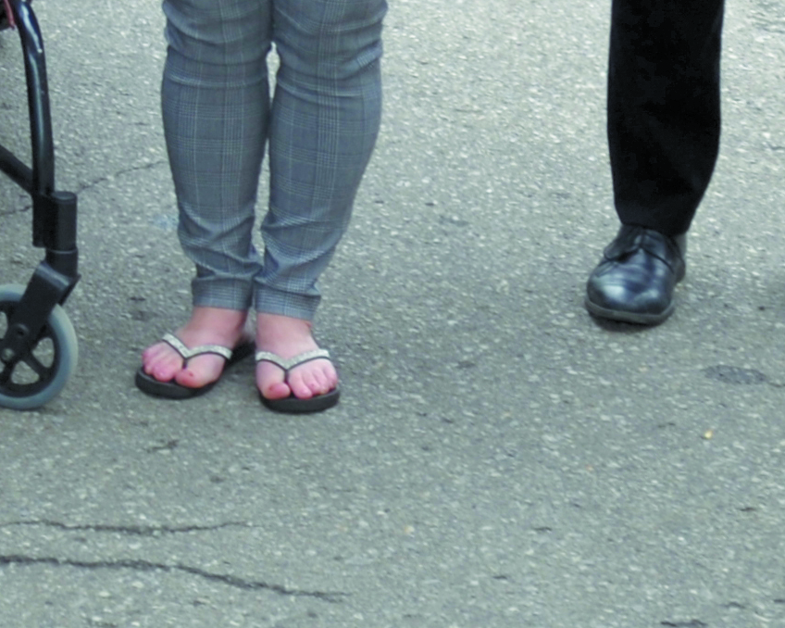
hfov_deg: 12.3
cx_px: -218
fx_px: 3554
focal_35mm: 153
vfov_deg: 9.7
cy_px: -414
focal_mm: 20
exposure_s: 1/160
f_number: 6.3
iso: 100
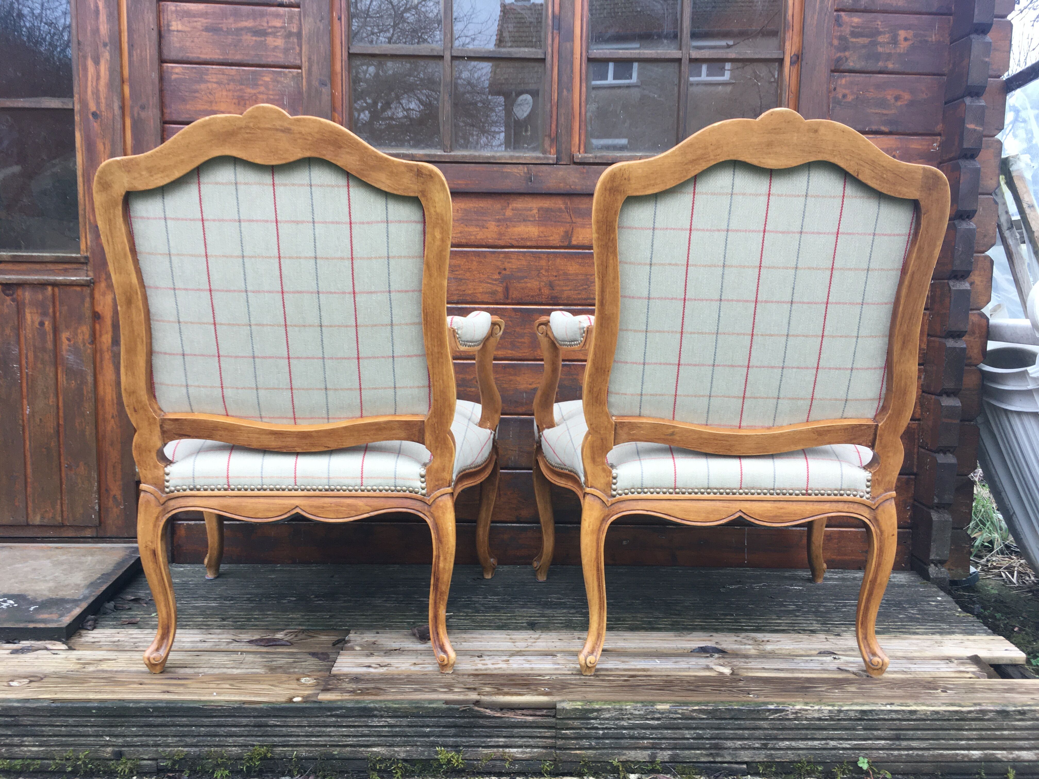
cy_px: 390
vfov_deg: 48.2
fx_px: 870
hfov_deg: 61.7
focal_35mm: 29
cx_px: 520
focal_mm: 4.15
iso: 40
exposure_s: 1/120
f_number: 2.2
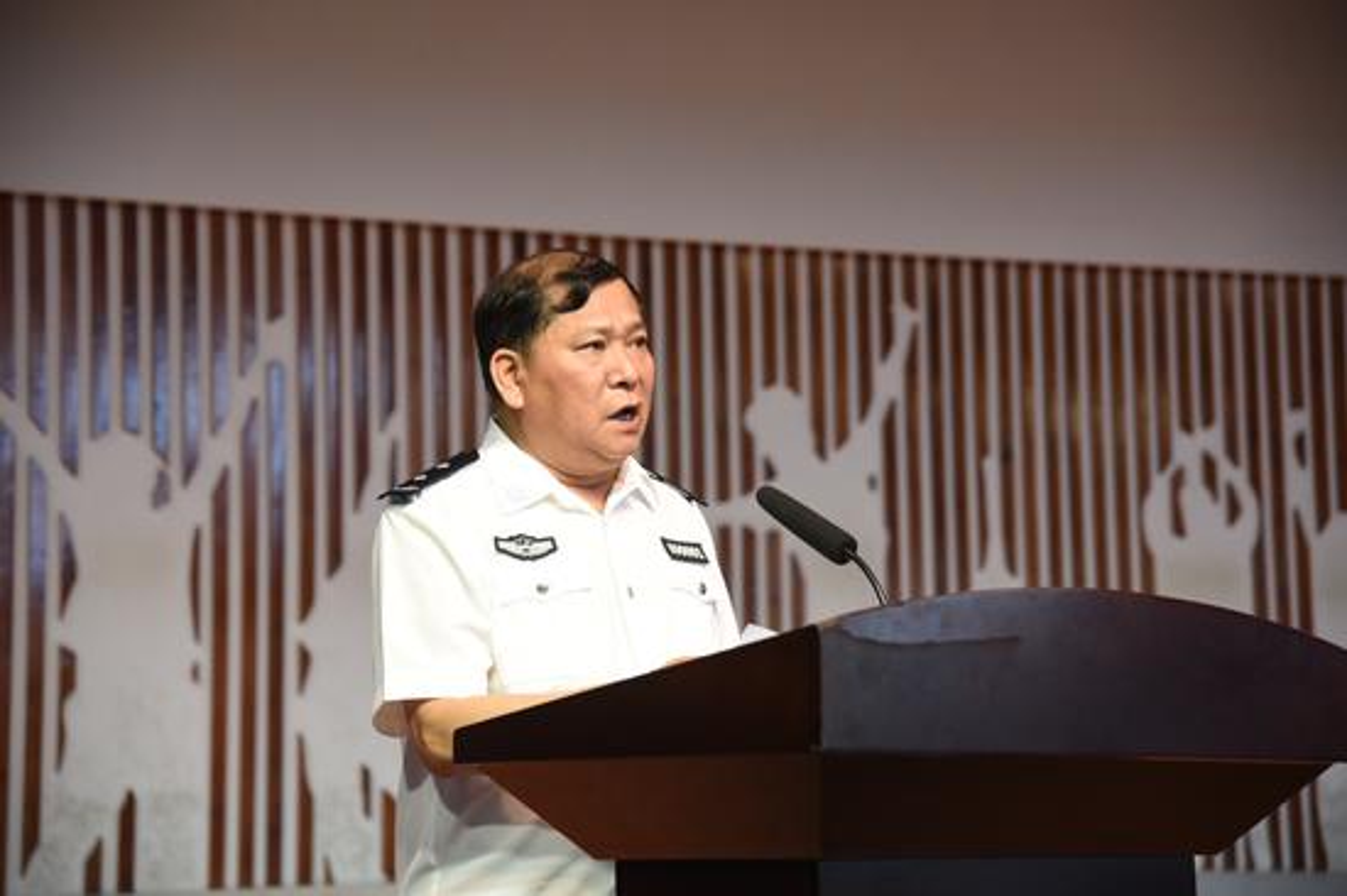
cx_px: 674
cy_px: 448
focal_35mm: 92
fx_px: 3440
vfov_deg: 14.8
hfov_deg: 22.2
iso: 1600
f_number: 4.5
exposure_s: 1/160
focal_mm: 92
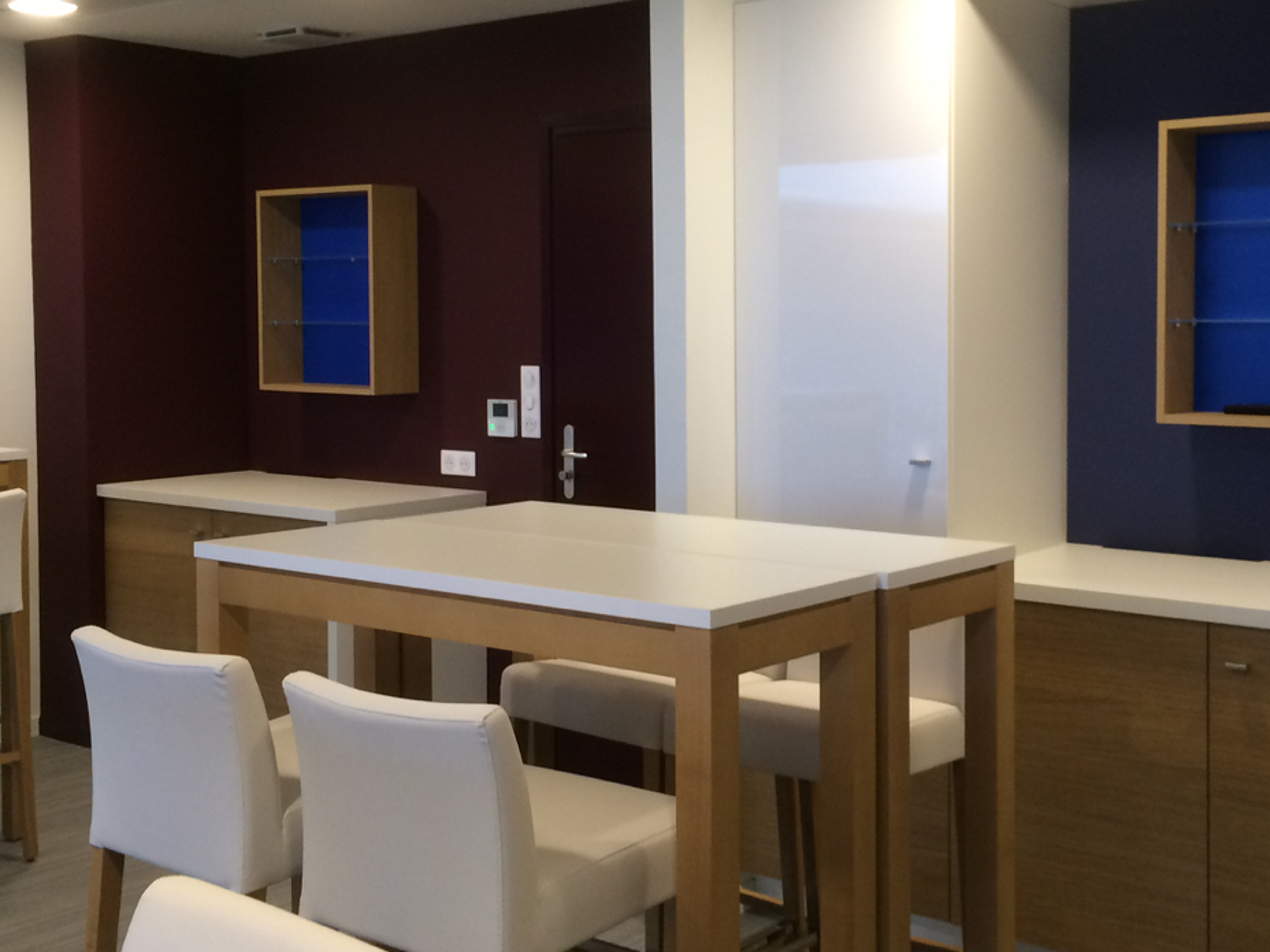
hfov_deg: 42.0
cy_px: 398
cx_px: 691
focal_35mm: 45
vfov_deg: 32.1
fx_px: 1651
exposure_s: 1/33
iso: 64
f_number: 2.2
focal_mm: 4.15
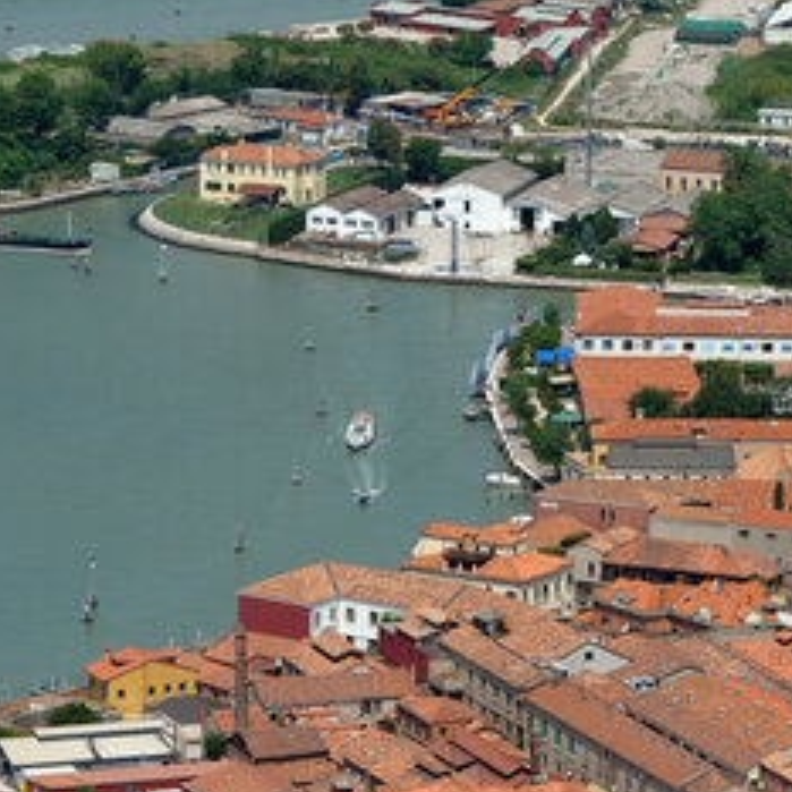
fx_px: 8180
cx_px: 1421
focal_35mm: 316
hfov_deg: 5.5
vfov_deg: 5.5
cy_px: 404
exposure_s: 1/1250
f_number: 9
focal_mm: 80
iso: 400
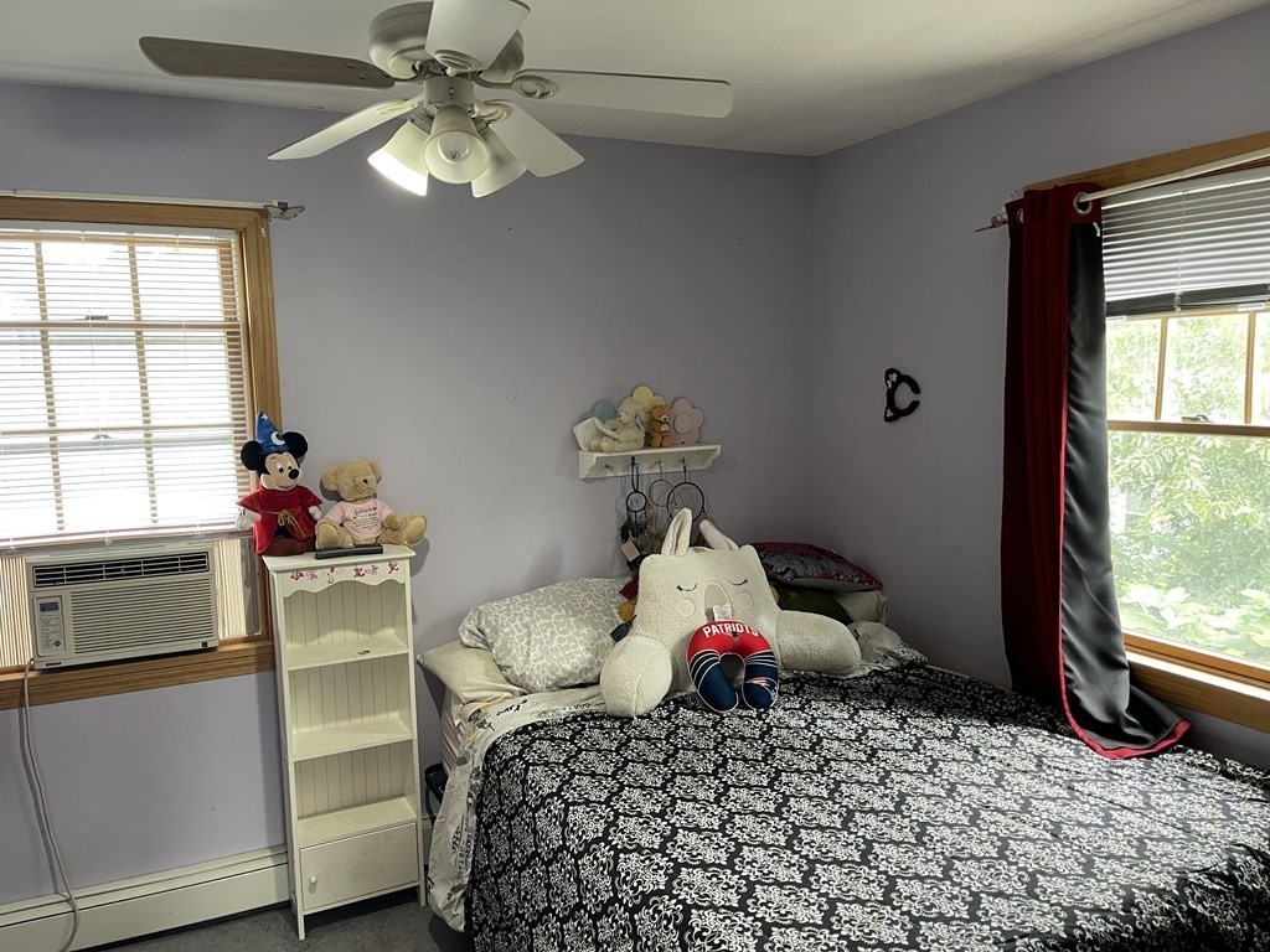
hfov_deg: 67.3
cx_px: 635
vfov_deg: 53.1
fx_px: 954
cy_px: 476
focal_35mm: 26
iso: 160
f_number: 1.6
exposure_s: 1/60
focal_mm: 5.1
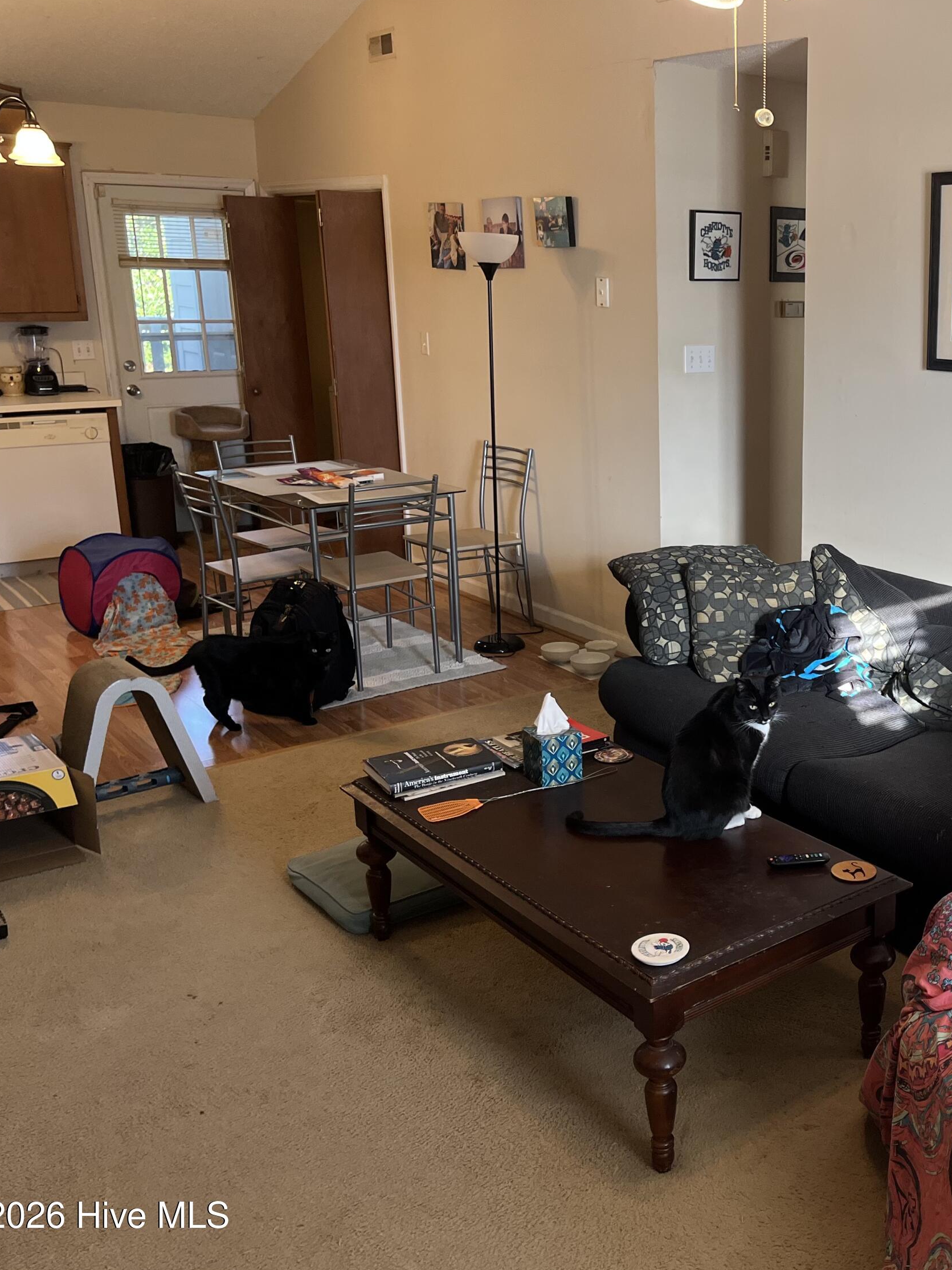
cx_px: 811
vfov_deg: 52.6
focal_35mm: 35
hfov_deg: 38.6
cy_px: 633
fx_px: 1284
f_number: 1.6
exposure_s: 1/120
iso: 125
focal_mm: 5.1
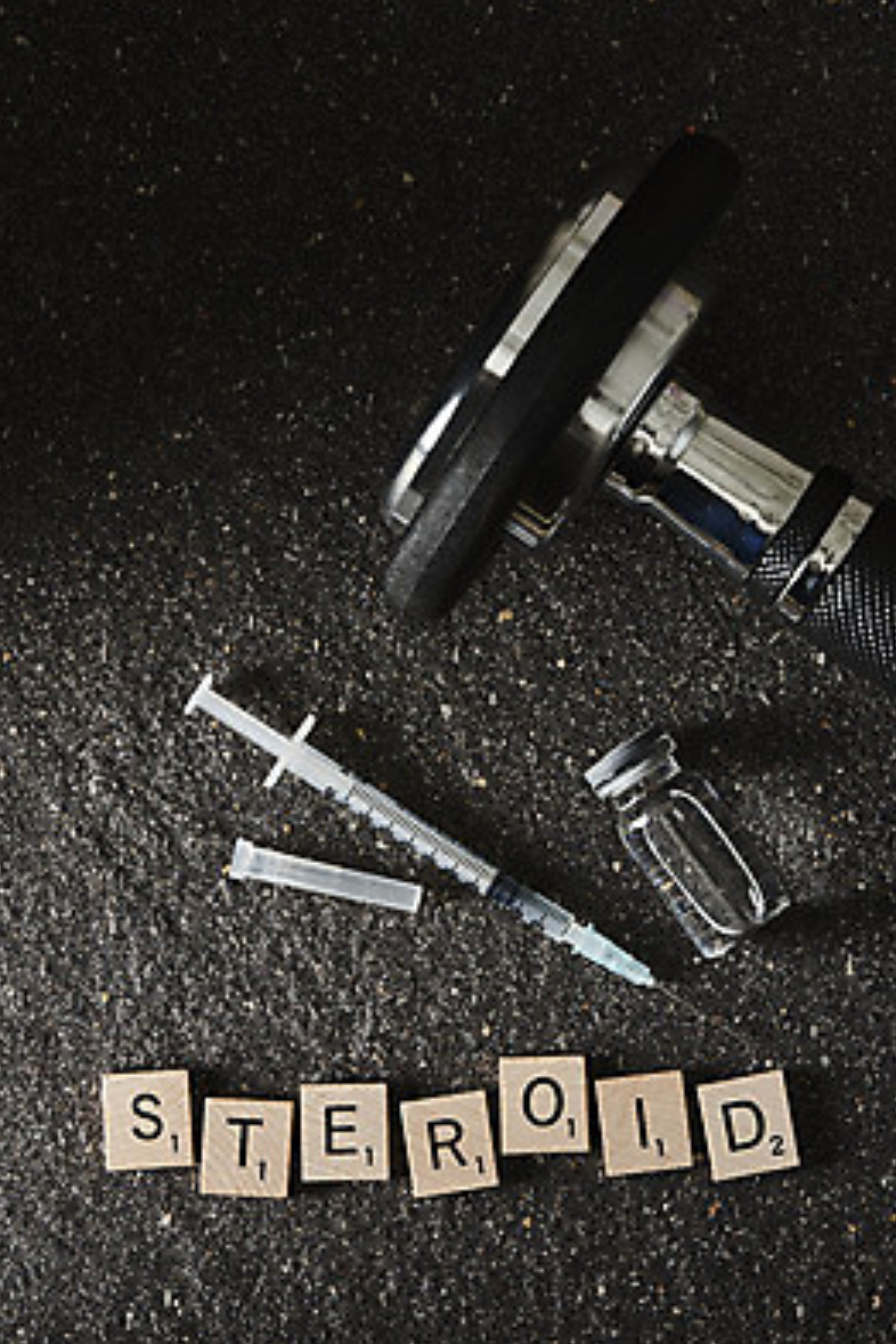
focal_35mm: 107
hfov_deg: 12.8
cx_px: 450
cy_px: 674
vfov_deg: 19.1
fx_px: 3994
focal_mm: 105
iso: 100
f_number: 16
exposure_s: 1/125
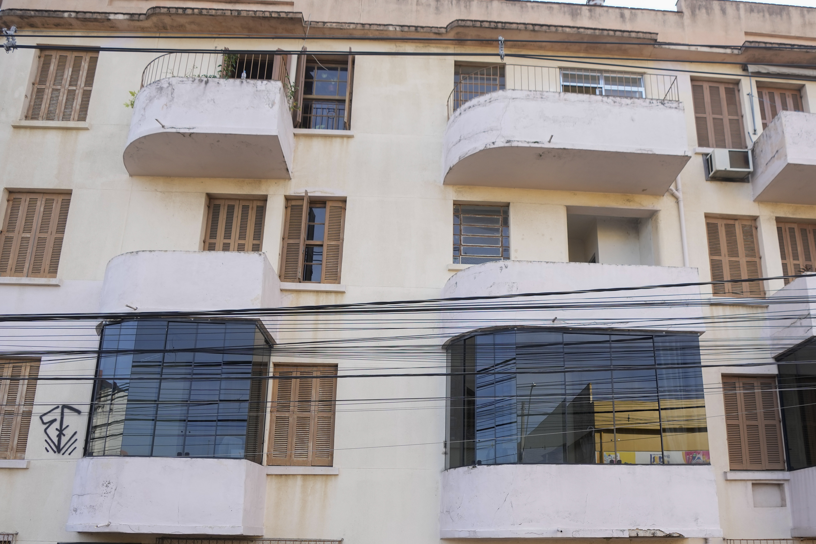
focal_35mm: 27
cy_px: 377
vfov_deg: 46.9
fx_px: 612
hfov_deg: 67.1
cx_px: 466
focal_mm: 16
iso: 320
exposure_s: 1/800
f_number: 2.8
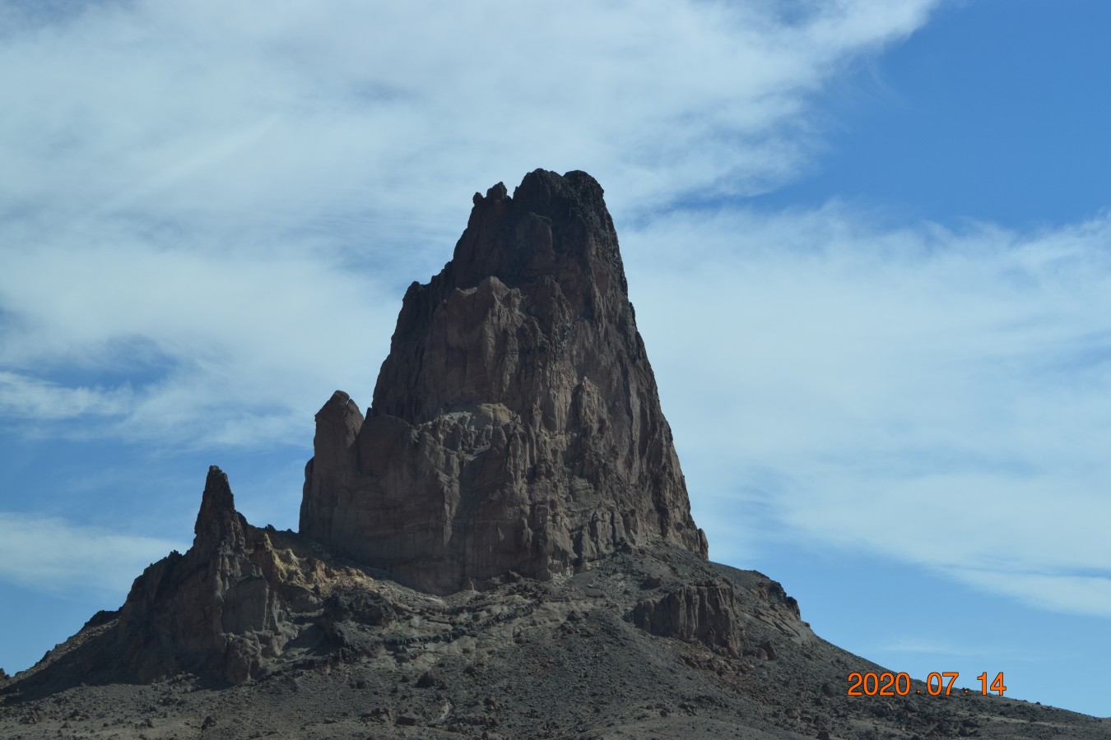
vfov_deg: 16.6
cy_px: 370
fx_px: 2546
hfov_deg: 24.6
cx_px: 556
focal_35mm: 82
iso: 200
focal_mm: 55
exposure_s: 1/400
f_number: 10
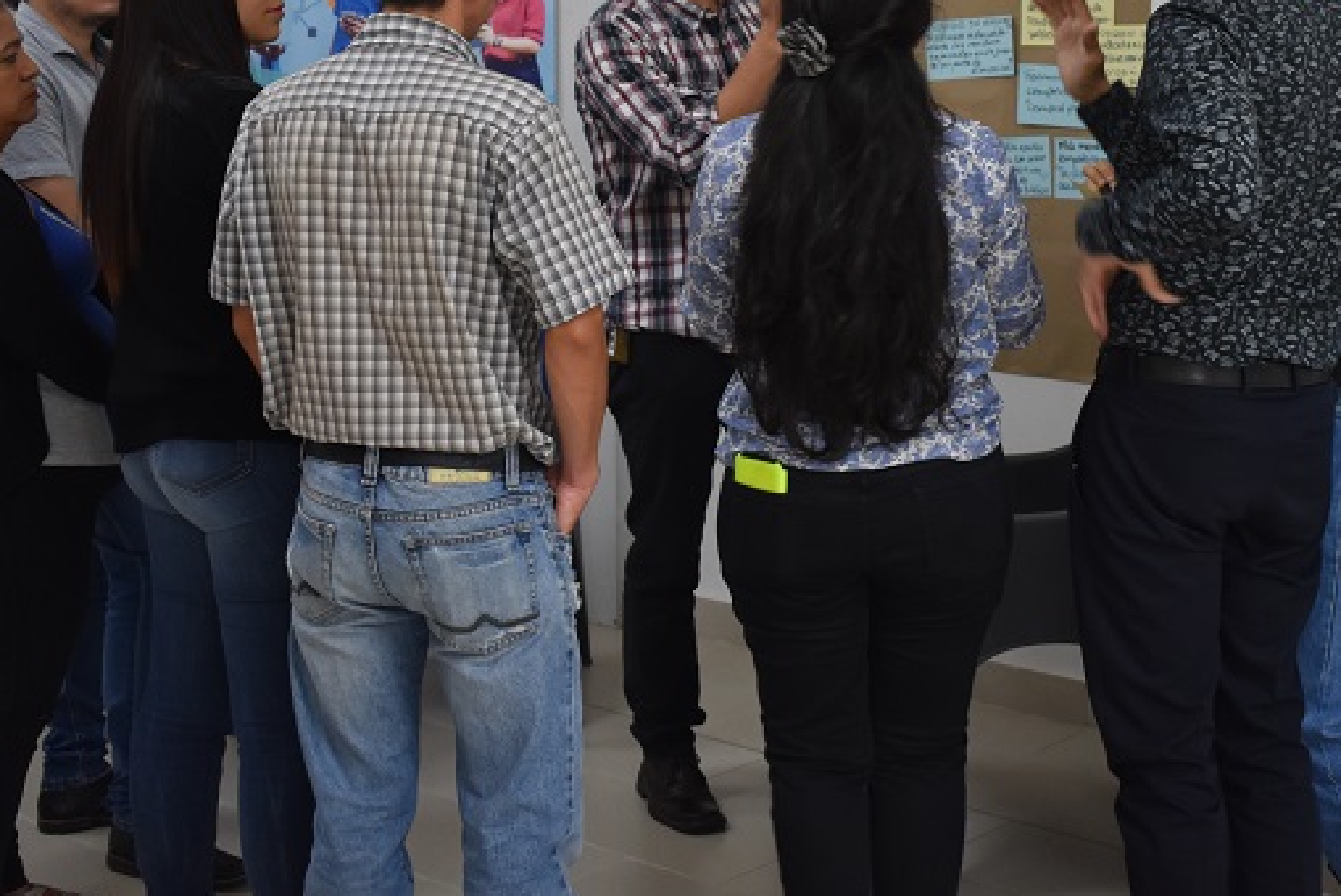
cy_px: 279
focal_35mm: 54
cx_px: 701
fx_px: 2002
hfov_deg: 37.0
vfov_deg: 25.1
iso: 800
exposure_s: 1/60
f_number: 4
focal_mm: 25
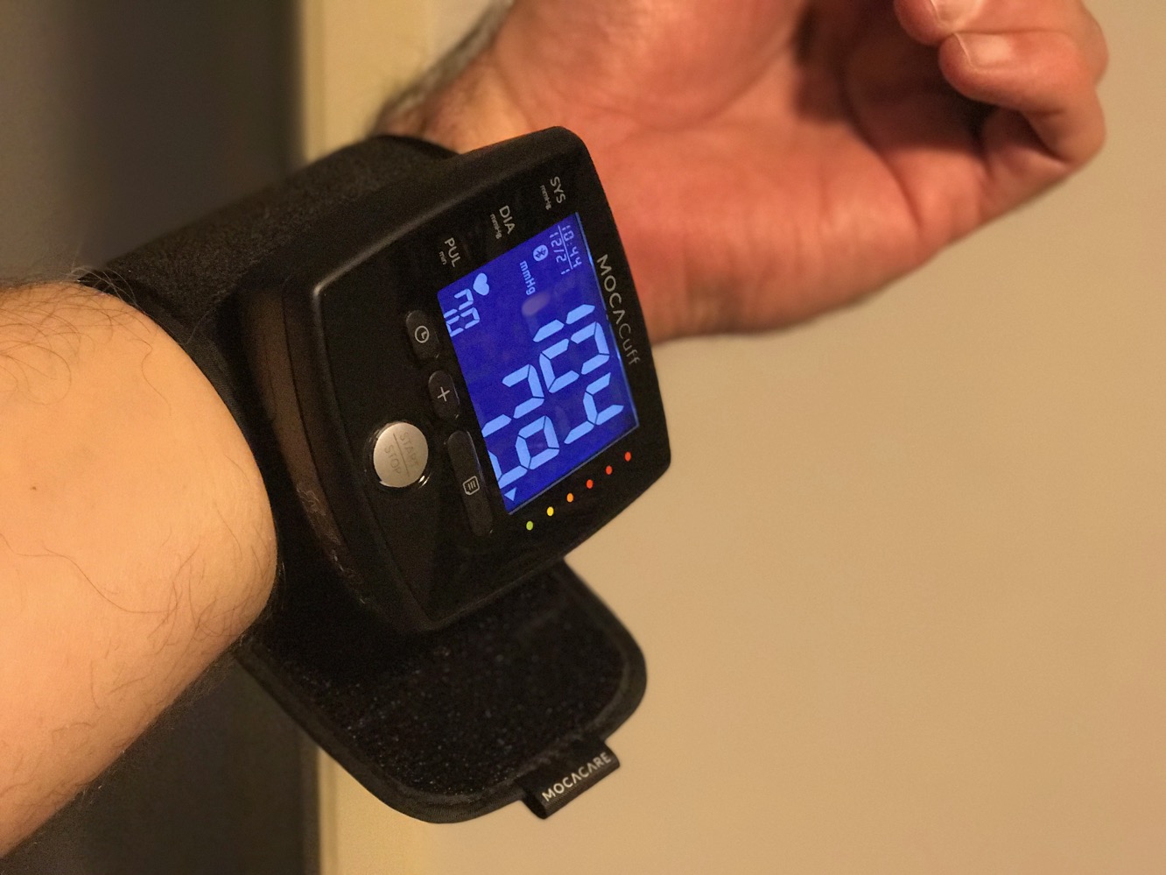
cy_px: 438
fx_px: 1920
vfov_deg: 25.7
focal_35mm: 57
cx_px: 583
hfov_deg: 33.8
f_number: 2.8
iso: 640
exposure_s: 1/60
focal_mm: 6.6
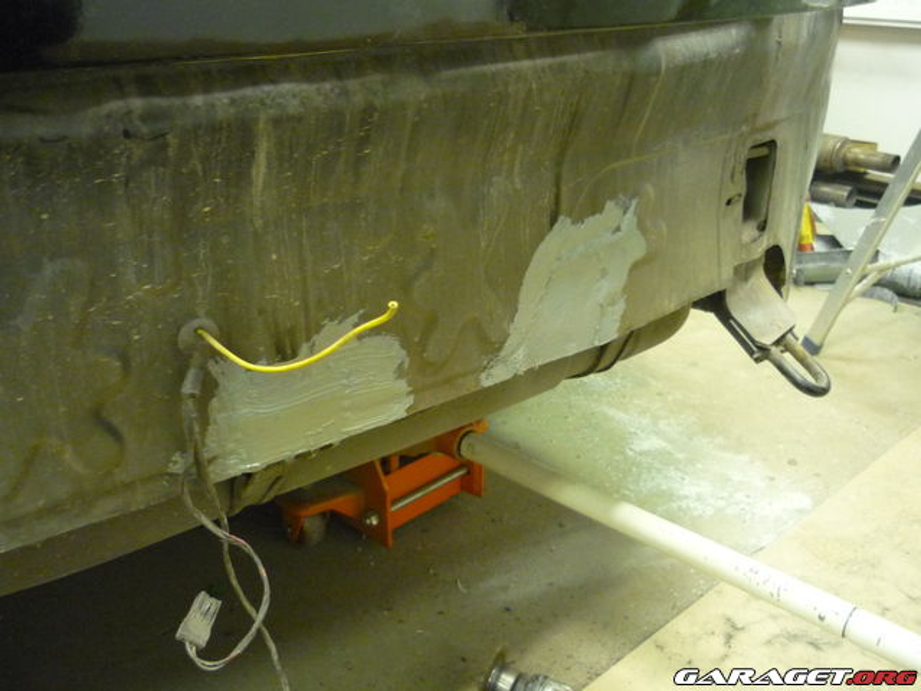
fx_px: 878
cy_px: 346
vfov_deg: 42.9
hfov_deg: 55.4
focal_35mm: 33
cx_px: 460
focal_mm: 5.5
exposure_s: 1/15
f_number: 2.8
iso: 400
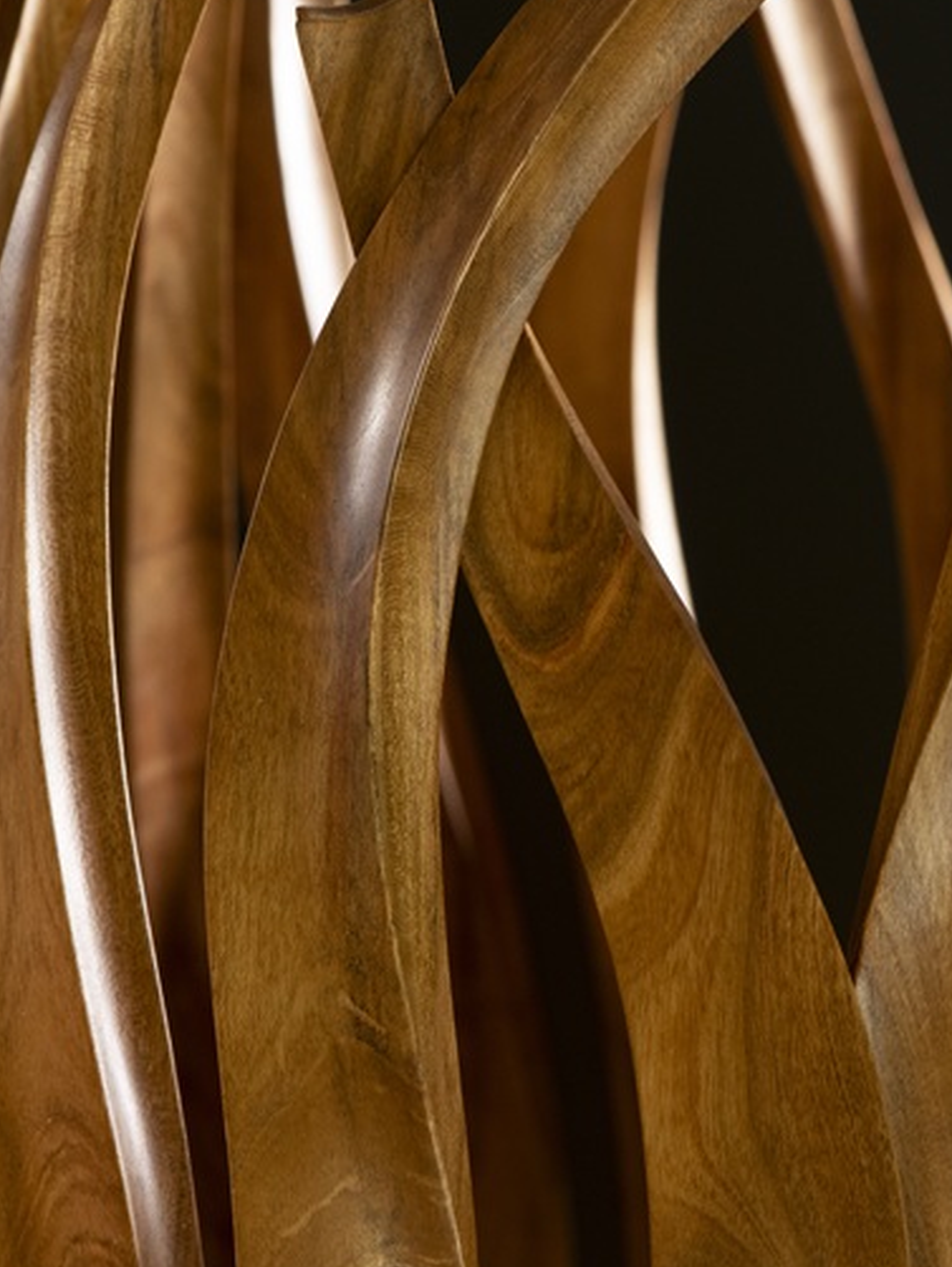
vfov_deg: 10.2
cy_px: 204
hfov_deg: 7.7
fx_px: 7071
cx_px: 657
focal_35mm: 193
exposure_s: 1/4
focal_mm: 105
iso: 640
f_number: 11
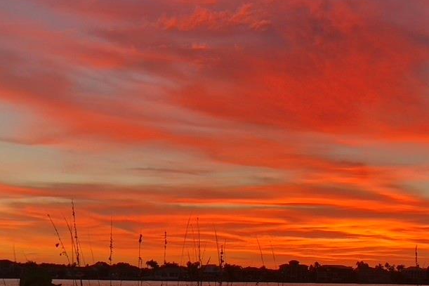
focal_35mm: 61
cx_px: 369
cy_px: 199
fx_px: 727
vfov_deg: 22.1
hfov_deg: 31.6
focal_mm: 4
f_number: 1.8
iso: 80
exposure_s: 1/120
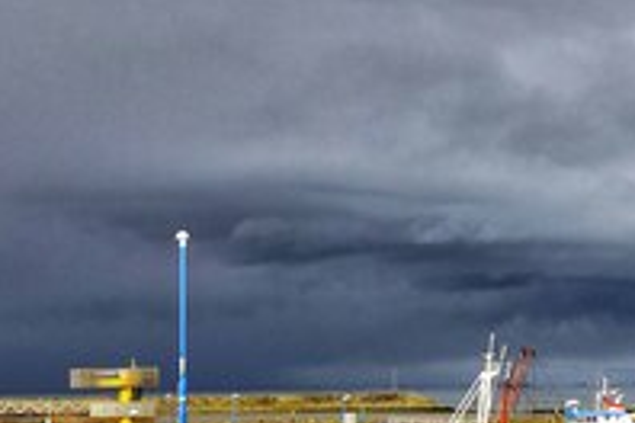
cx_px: 520
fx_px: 2787
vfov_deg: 8.7
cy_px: 274
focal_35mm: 158
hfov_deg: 12.9
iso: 80
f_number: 4.5
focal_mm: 24.79
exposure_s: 1/25
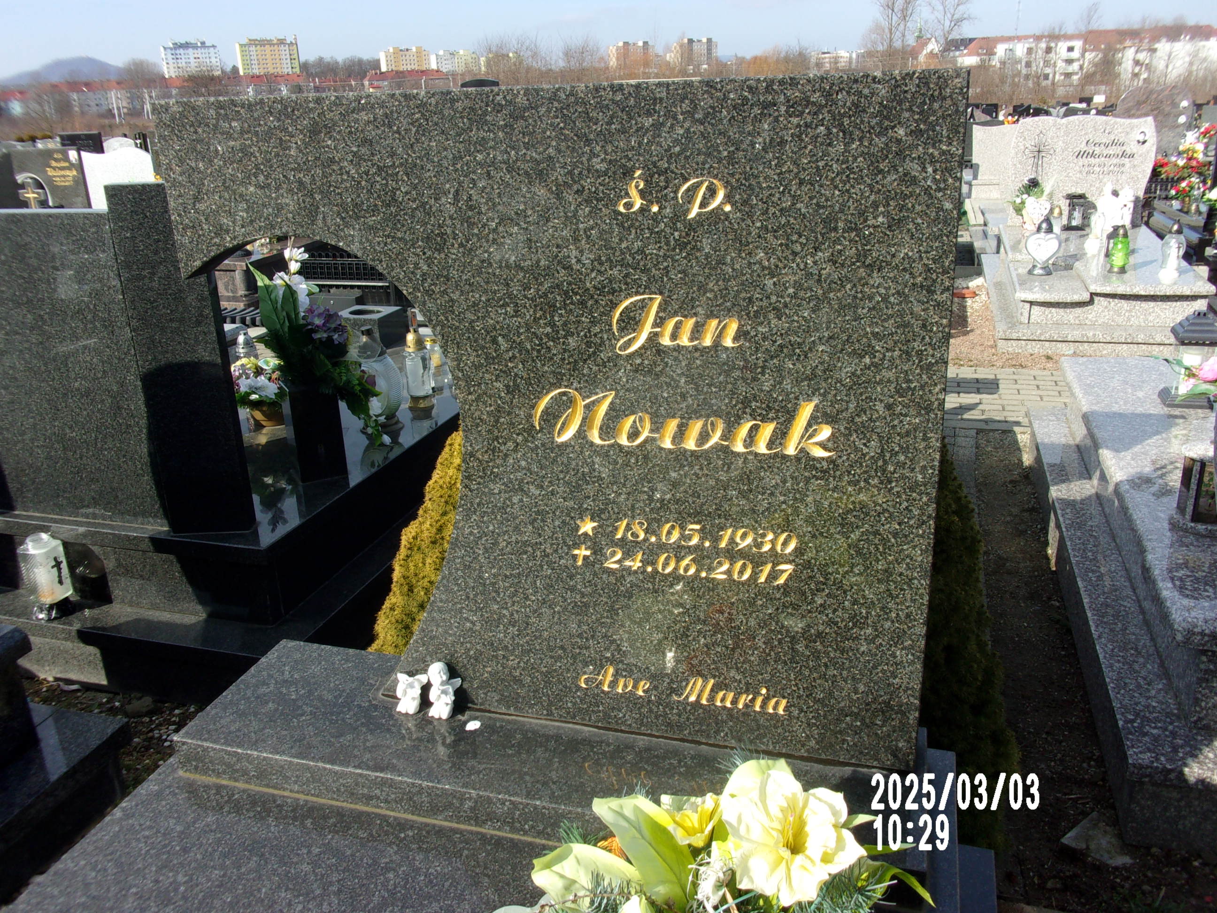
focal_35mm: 28
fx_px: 984
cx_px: 608
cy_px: 456
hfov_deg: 63.4
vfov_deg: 49.7
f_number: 10.8
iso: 80
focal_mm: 5.1
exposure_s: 1/70
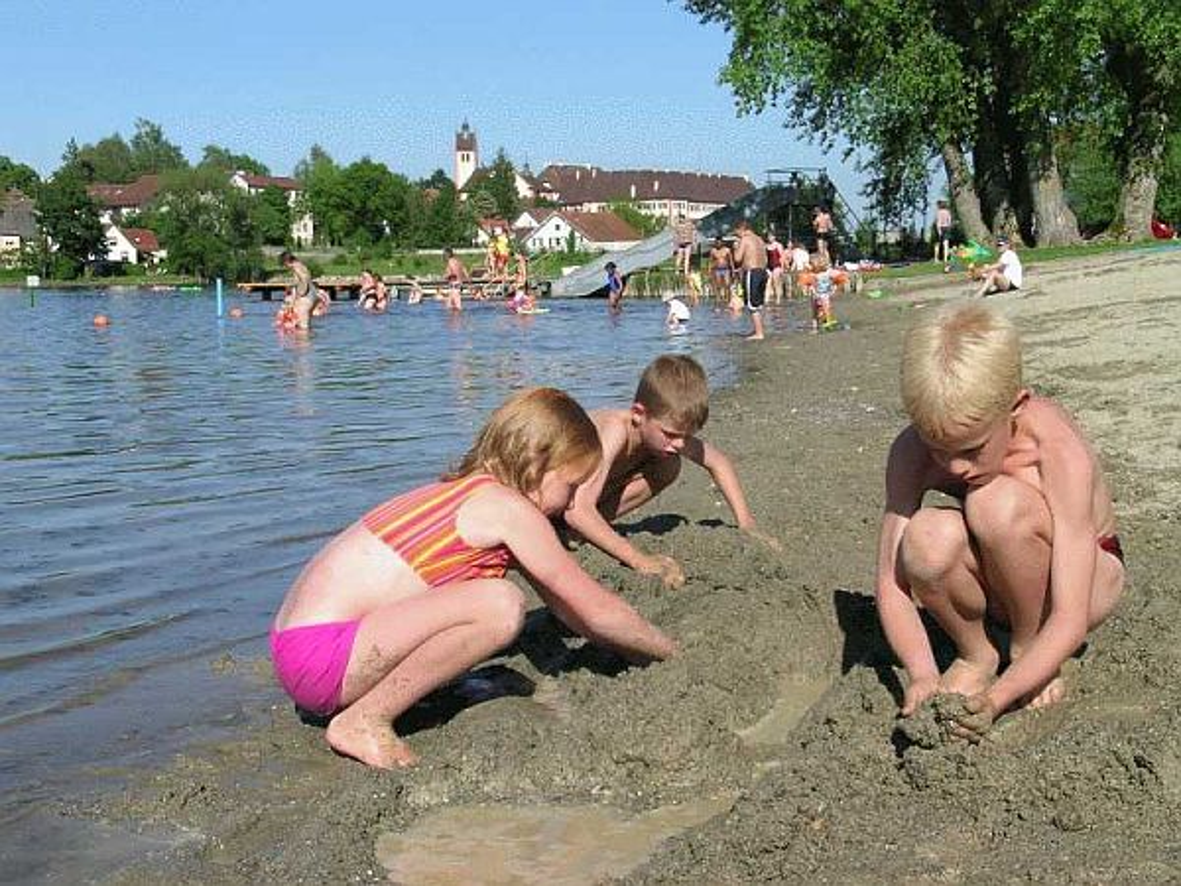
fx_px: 1706
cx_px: 590
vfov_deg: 29.1
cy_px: 443
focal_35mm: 50
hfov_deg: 38.2
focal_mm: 10.3
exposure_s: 1/252
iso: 50
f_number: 7.6
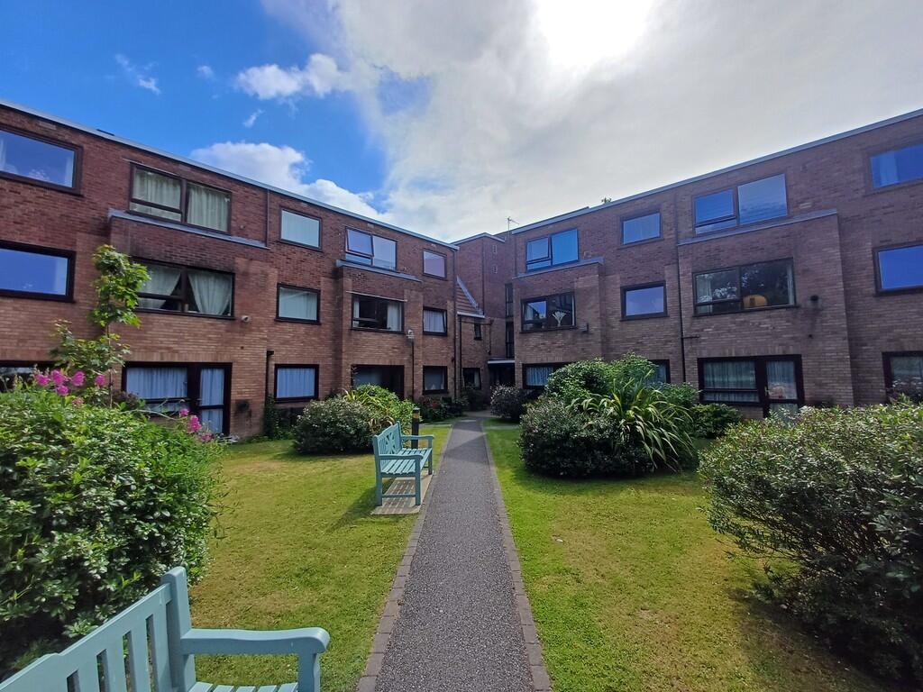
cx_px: 462
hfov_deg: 94.5
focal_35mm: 16
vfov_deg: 78.1
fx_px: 427
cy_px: 346
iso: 40
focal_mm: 1.64
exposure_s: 1/988
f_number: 2.2
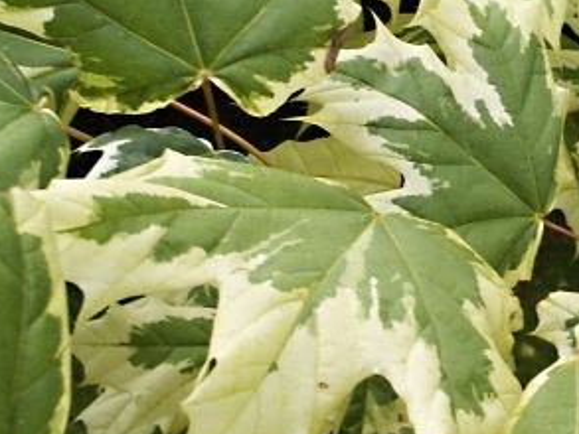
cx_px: 583
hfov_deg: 16.1
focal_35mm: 120
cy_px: -57
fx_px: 2008
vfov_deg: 12.1
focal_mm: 9.22
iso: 64
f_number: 8
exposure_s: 1/90
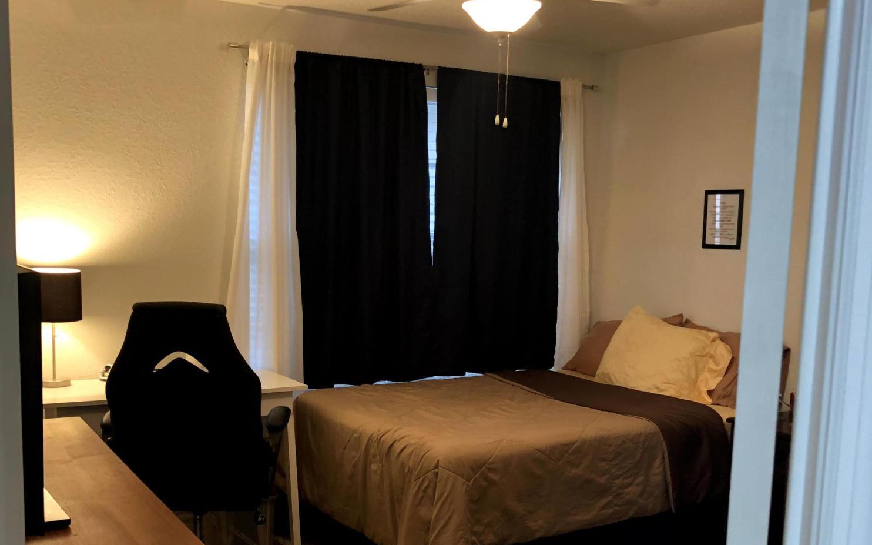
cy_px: 362
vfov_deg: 31.7
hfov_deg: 49.3
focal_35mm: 40
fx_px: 950
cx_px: 440
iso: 320
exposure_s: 1/40
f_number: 1.8
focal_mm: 3.99
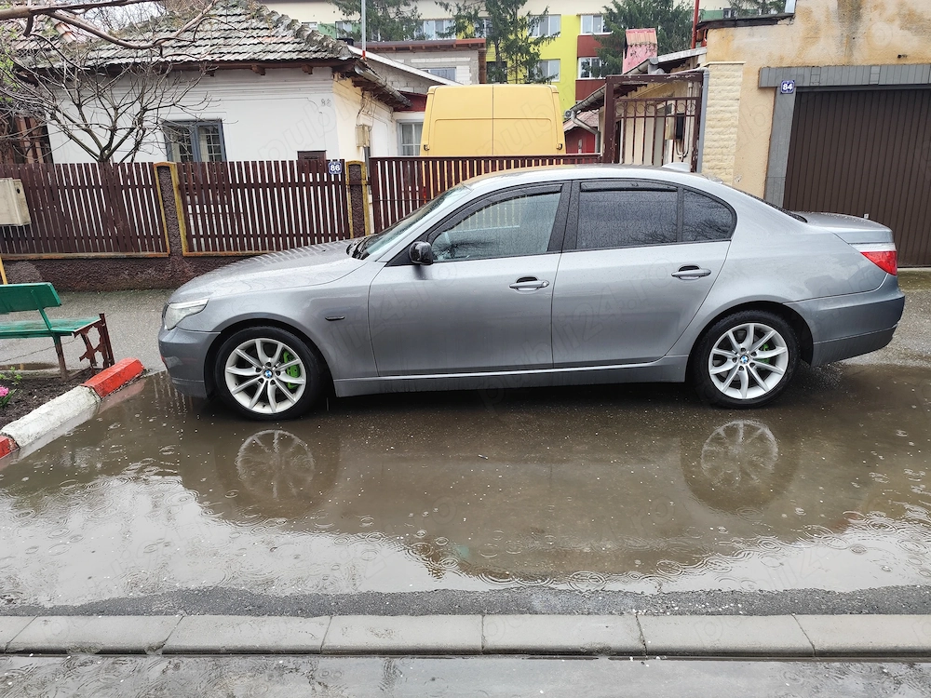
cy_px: 349
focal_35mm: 23
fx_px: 619
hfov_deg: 73.9
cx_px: 466
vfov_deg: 58.9
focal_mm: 6.19
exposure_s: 1/100
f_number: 1.65
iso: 64
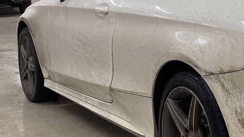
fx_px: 556
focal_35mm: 86
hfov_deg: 22.6
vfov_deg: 13.9
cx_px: 300
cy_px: 8
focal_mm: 3.99
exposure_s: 1/50
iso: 64
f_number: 1.8
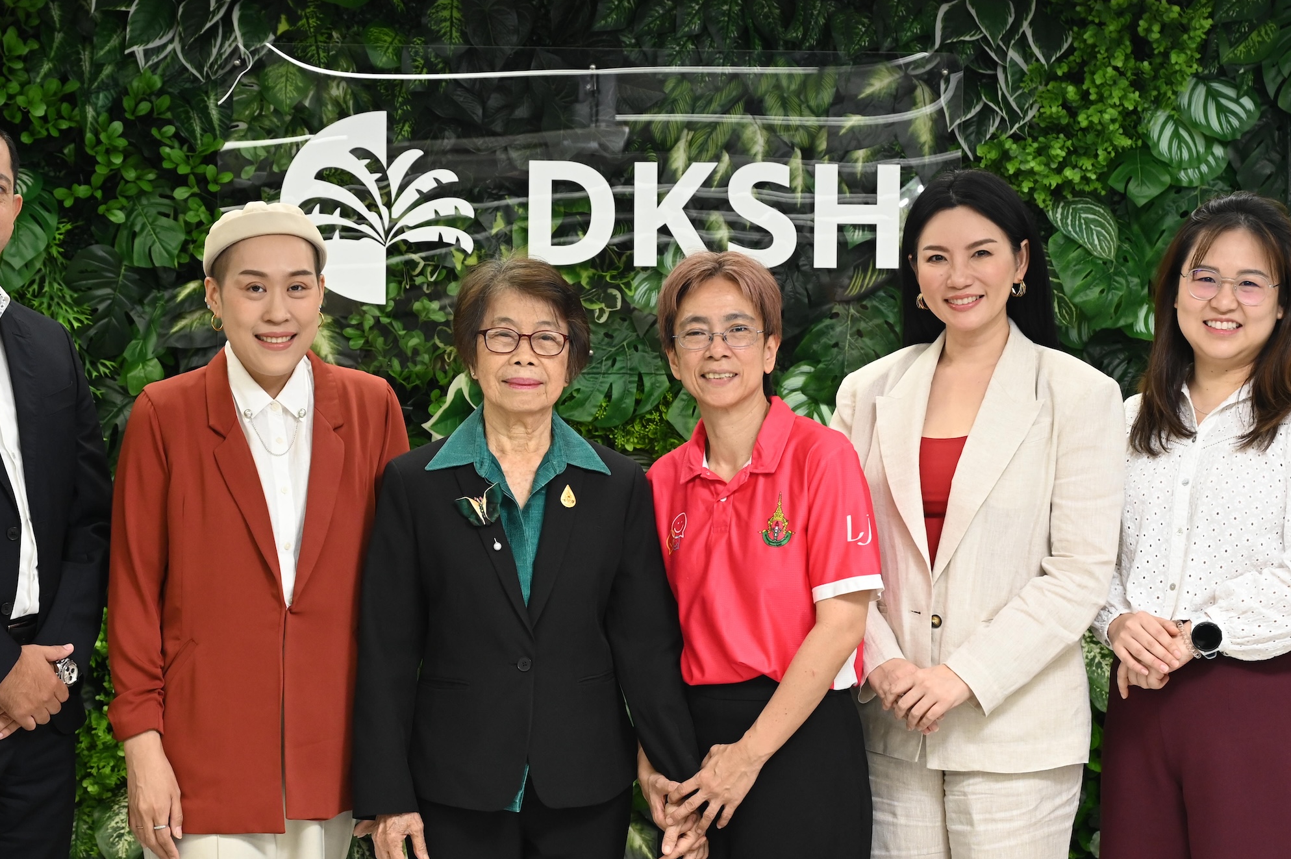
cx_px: 585
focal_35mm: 71
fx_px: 2545
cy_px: 557
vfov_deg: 19.1
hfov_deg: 28.5
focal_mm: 52
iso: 2500
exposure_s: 1/125
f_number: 5
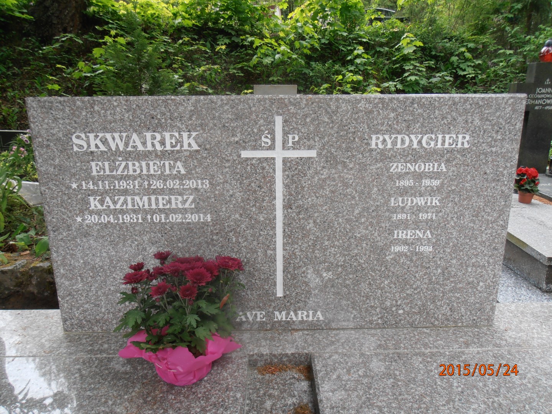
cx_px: 276
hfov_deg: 71.6
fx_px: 383
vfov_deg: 56.8
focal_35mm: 24
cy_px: 207
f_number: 3
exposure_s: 1/100
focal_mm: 4.2
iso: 80
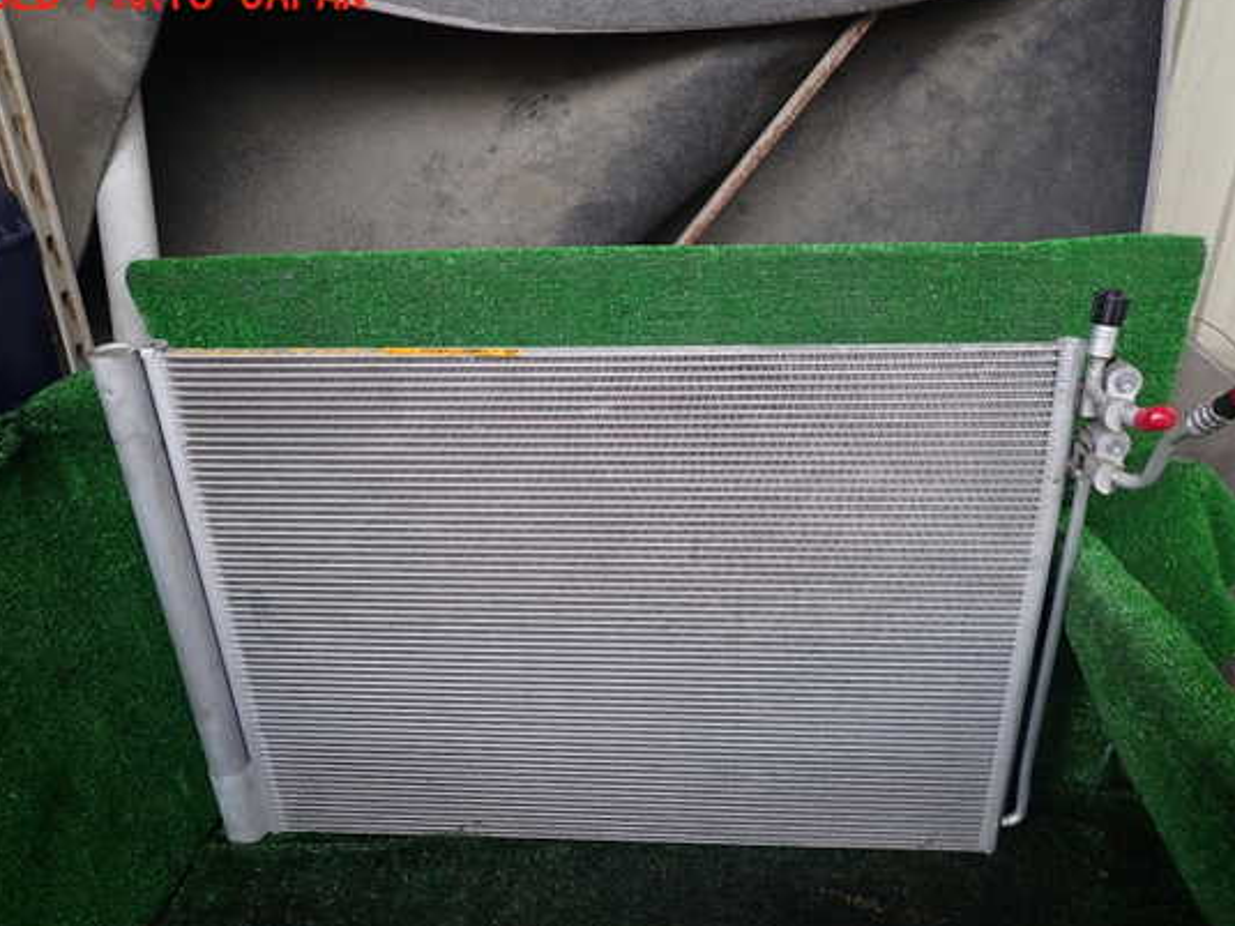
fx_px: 999
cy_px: 484
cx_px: 638
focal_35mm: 28
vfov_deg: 49.7
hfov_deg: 63.4
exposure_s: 1/60
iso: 160
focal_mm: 4.5
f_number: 2
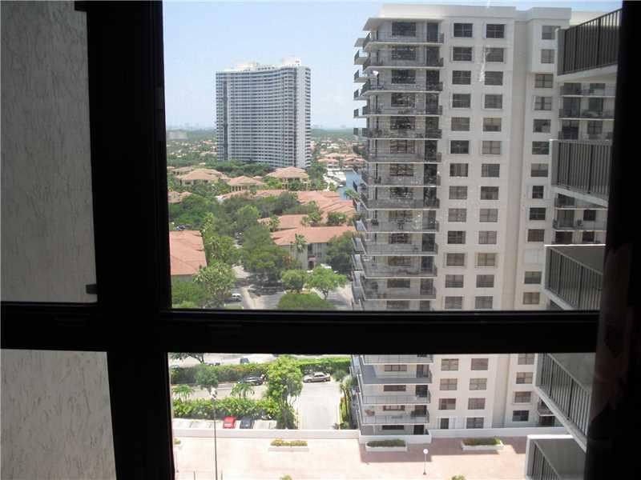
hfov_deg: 51.4
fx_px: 667
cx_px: 320
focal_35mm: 36
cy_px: 240
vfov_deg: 39.7
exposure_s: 1/320
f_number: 3.1
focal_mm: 6.3
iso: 100
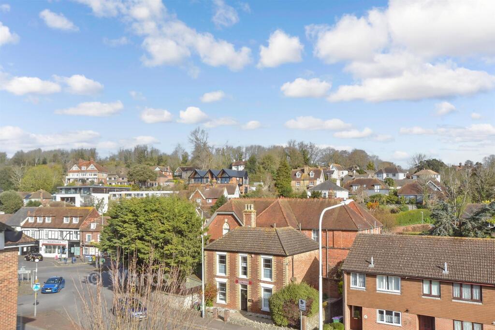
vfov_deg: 43.6
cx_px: 248
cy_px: 165
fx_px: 413
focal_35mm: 30
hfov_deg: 61.9
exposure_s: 1/500
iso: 200
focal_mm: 20
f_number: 5.6
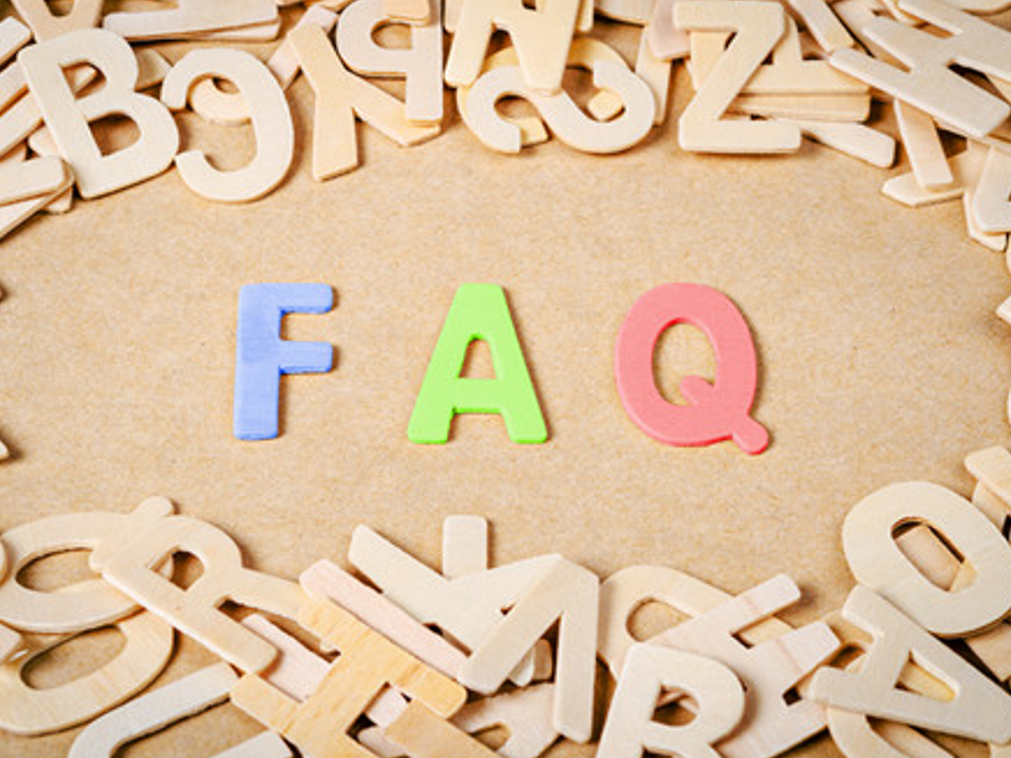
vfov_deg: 14.9
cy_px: 378
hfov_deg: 19.8
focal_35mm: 99
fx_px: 2891
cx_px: 487
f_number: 11
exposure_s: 1/125
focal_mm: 60
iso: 100
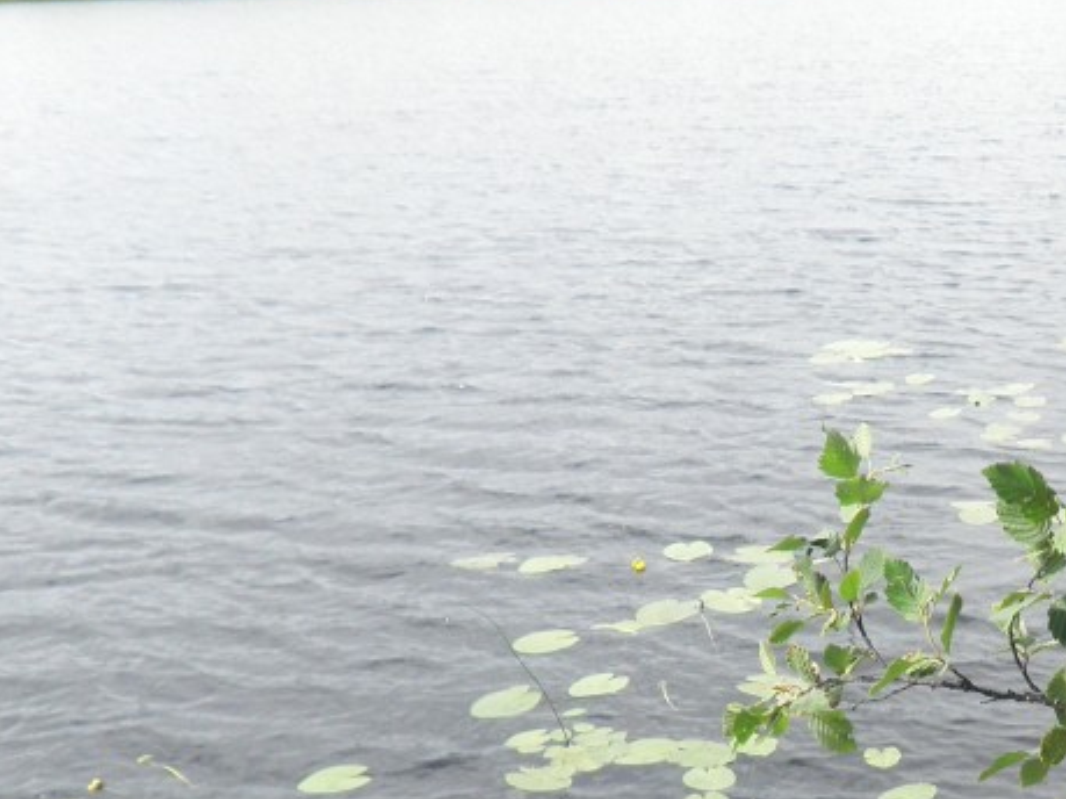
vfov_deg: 24.8
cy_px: 636
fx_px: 1786
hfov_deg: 32.0
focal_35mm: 58
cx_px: 906
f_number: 7.8
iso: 64
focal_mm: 4.65
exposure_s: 1/60
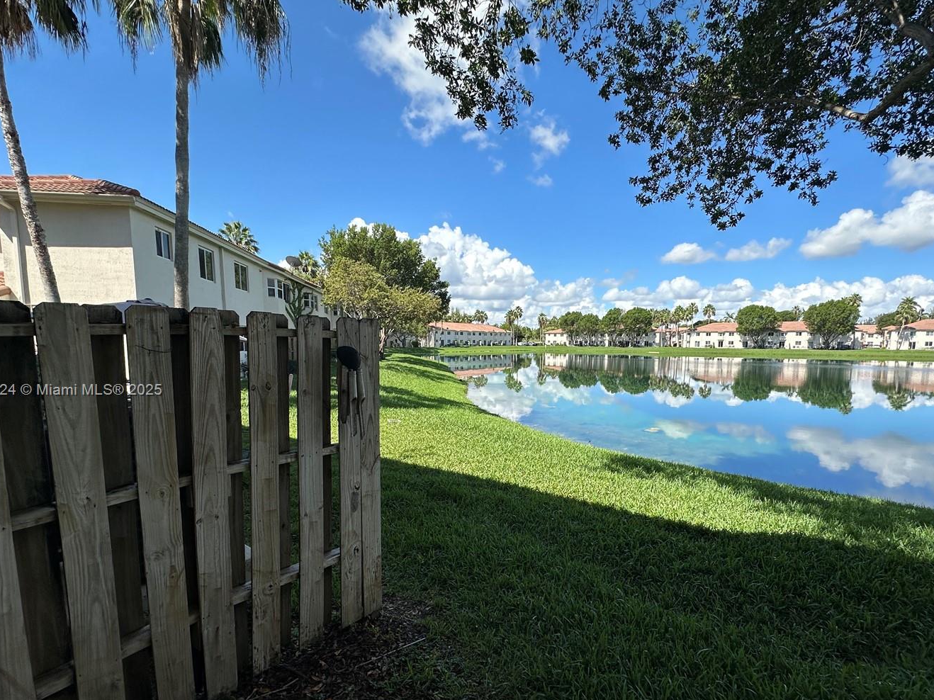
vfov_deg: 74.4
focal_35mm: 17
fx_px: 459
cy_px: 391
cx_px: 502
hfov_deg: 90.9
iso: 50
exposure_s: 1/1473
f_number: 2.2
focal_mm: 2.22
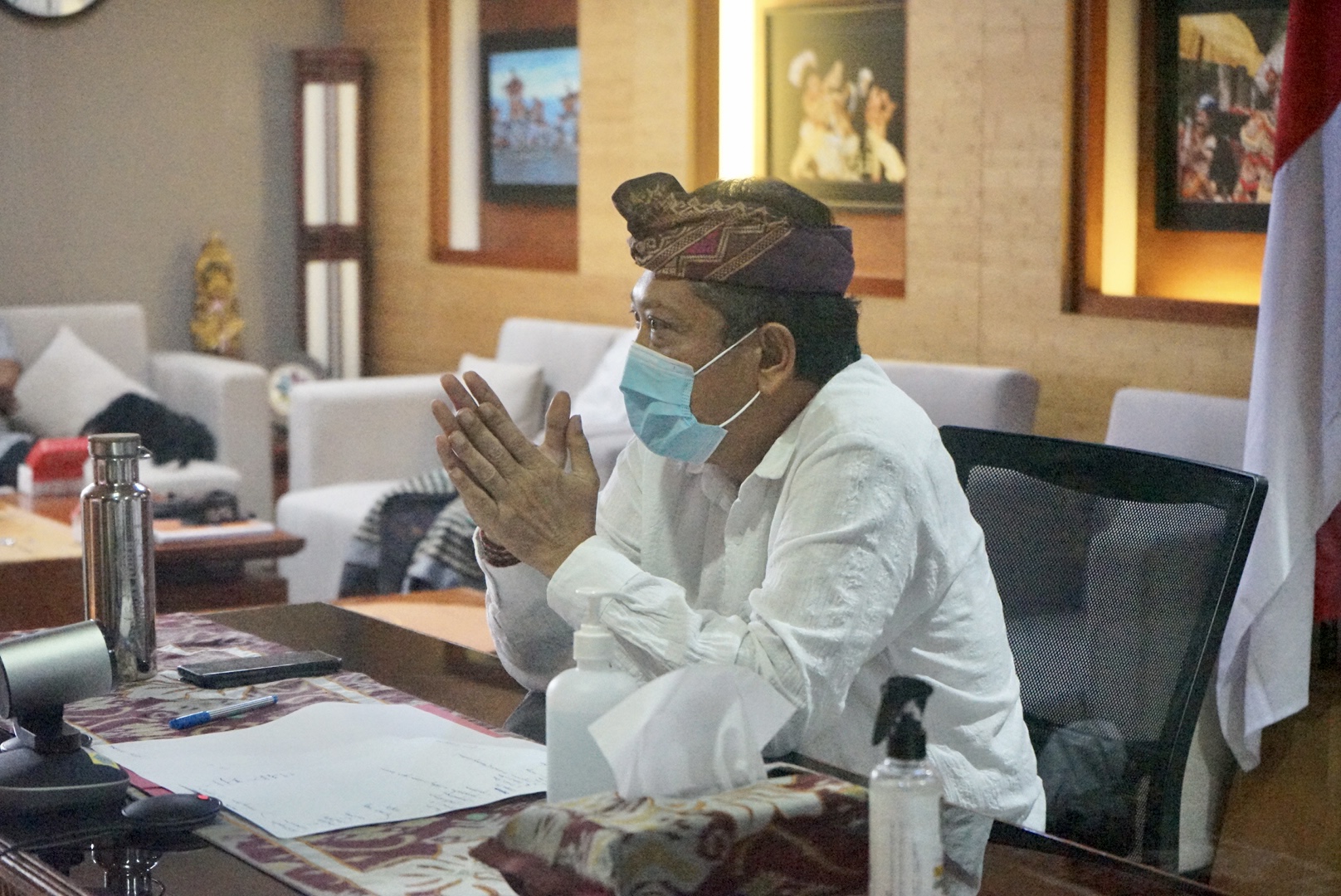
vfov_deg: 19.5
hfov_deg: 28.8
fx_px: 2609
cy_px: 448
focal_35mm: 70
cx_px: 670
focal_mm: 70
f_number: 5.6
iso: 20000
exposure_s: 1/250
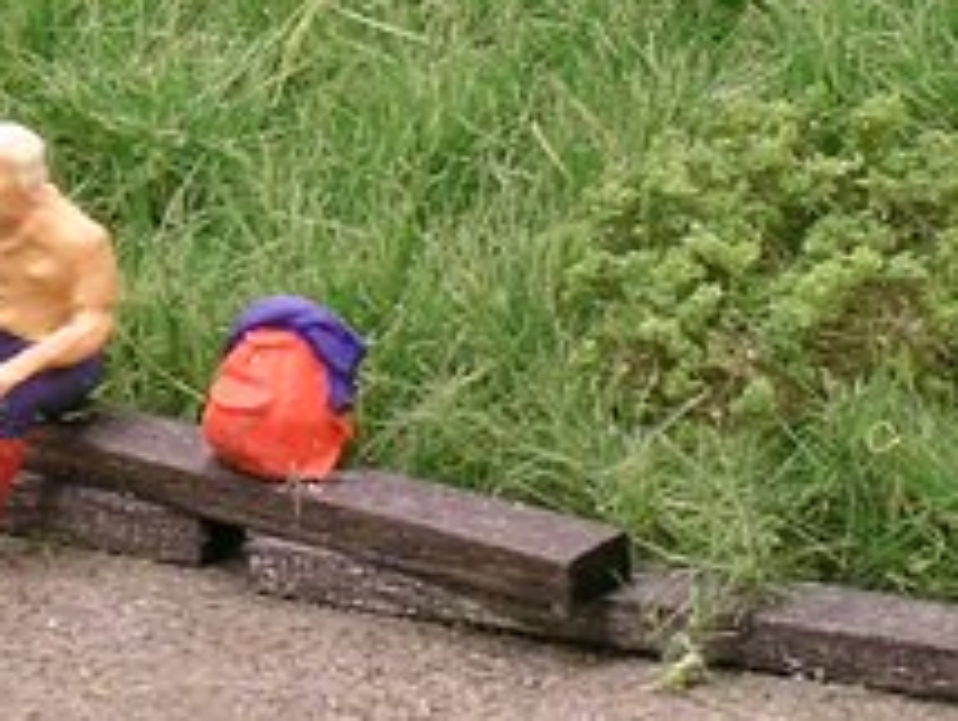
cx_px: -170
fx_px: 11997
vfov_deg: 3.4
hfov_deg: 4.6
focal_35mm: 433
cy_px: 421
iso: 50
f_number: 7.3
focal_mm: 24
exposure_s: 2.25
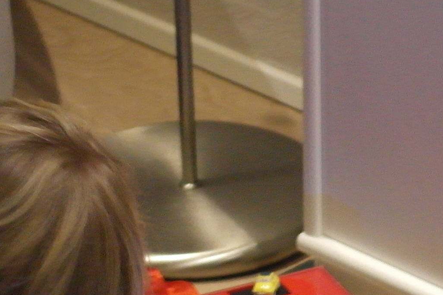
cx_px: 443
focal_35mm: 246
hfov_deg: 8.3
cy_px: 154
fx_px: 3027
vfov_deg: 5.6
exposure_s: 1/15
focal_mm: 30
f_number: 4.5
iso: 1600
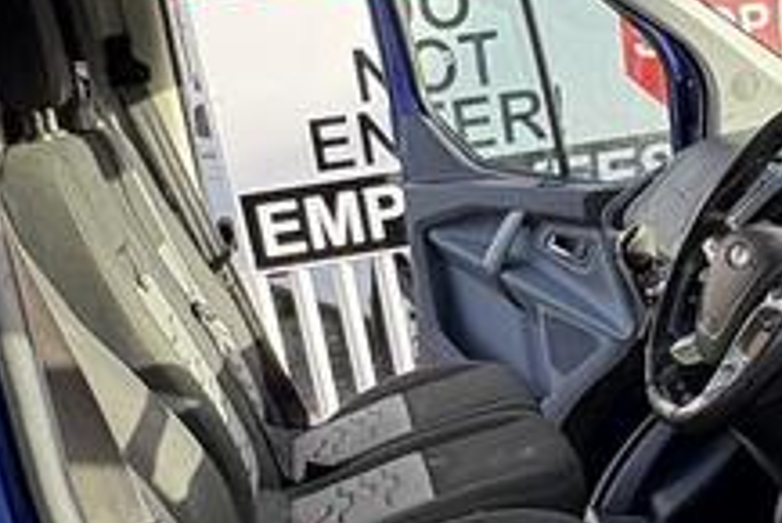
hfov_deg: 32.6
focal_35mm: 60
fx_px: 1304
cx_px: 613
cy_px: 476
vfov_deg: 22.1
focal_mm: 2.22
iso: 64
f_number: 2.2
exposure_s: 1/204
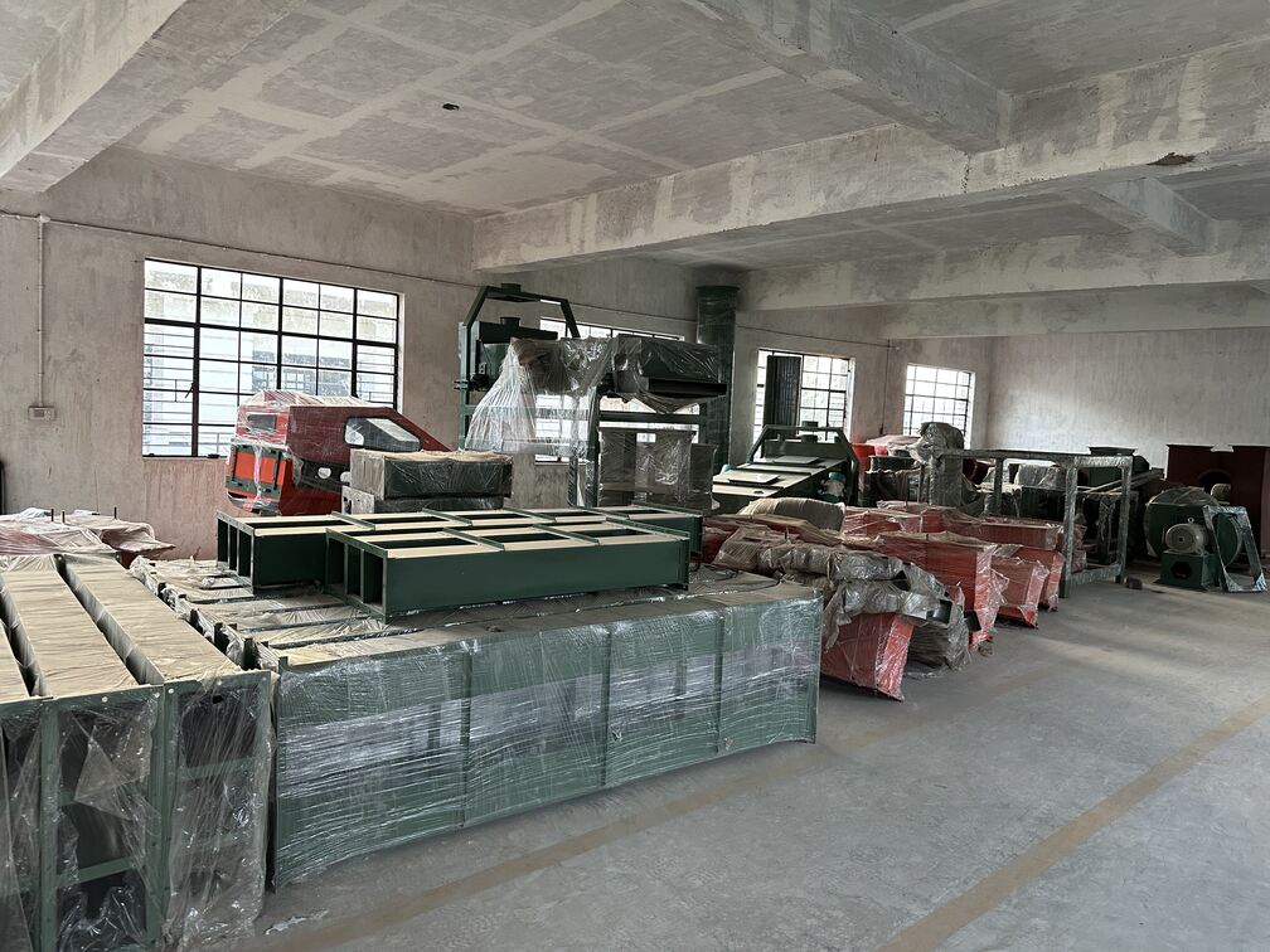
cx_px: 635
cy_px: 476
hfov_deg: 71.6
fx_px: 881
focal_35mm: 24
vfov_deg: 56.8
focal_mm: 6.86
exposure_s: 1/60
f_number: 1.78
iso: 320
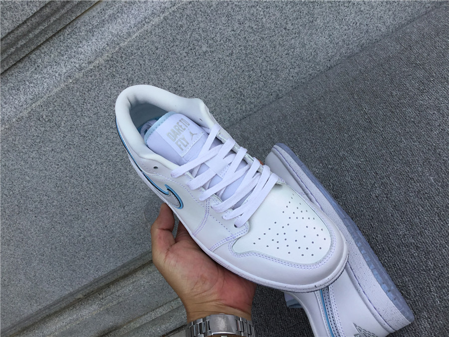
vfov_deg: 45.4
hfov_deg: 58.4
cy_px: 168
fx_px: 402
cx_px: 224
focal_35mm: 31
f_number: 2.4
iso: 25
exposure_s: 1/741
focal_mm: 3.3
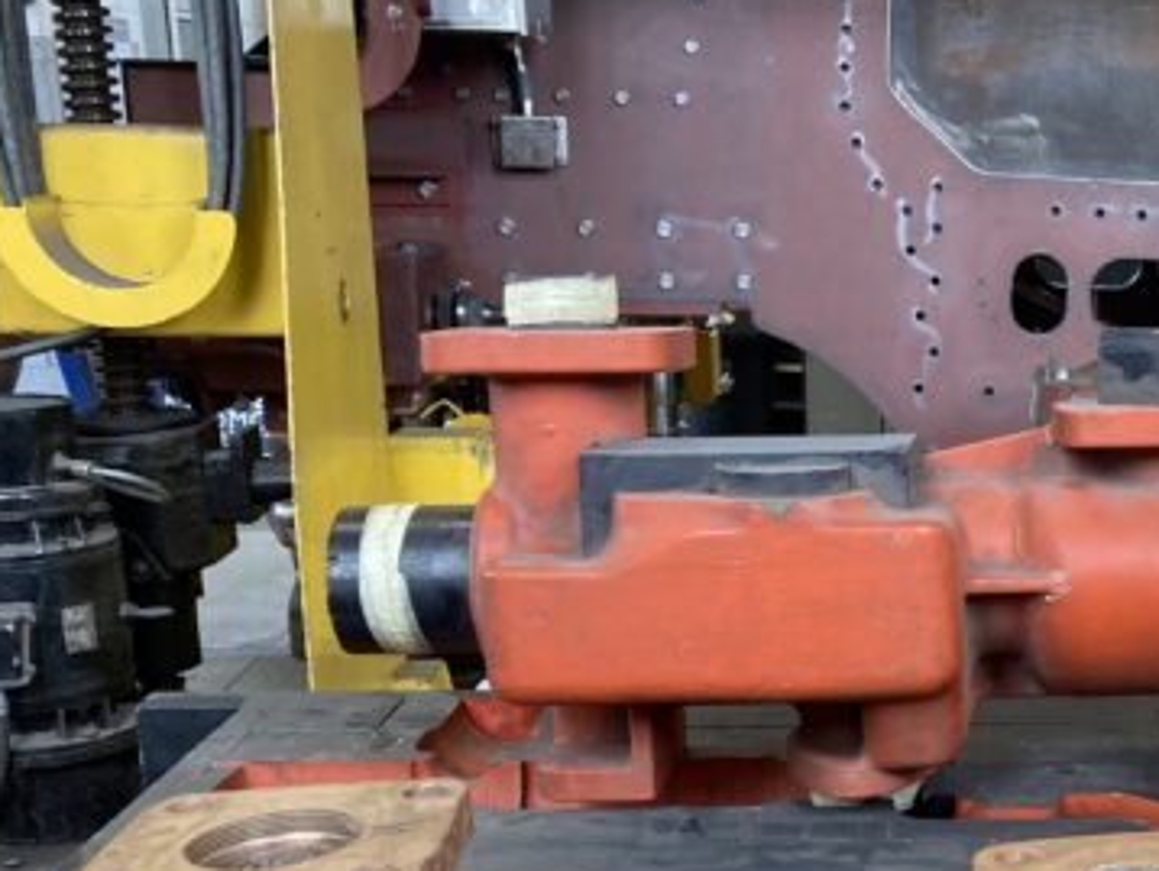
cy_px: 657
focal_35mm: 60
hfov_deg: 29.8
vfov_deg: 24.2
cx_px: 1175
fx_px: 2010
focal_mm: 3.99
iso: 80
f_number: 1.8
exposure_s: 1/50
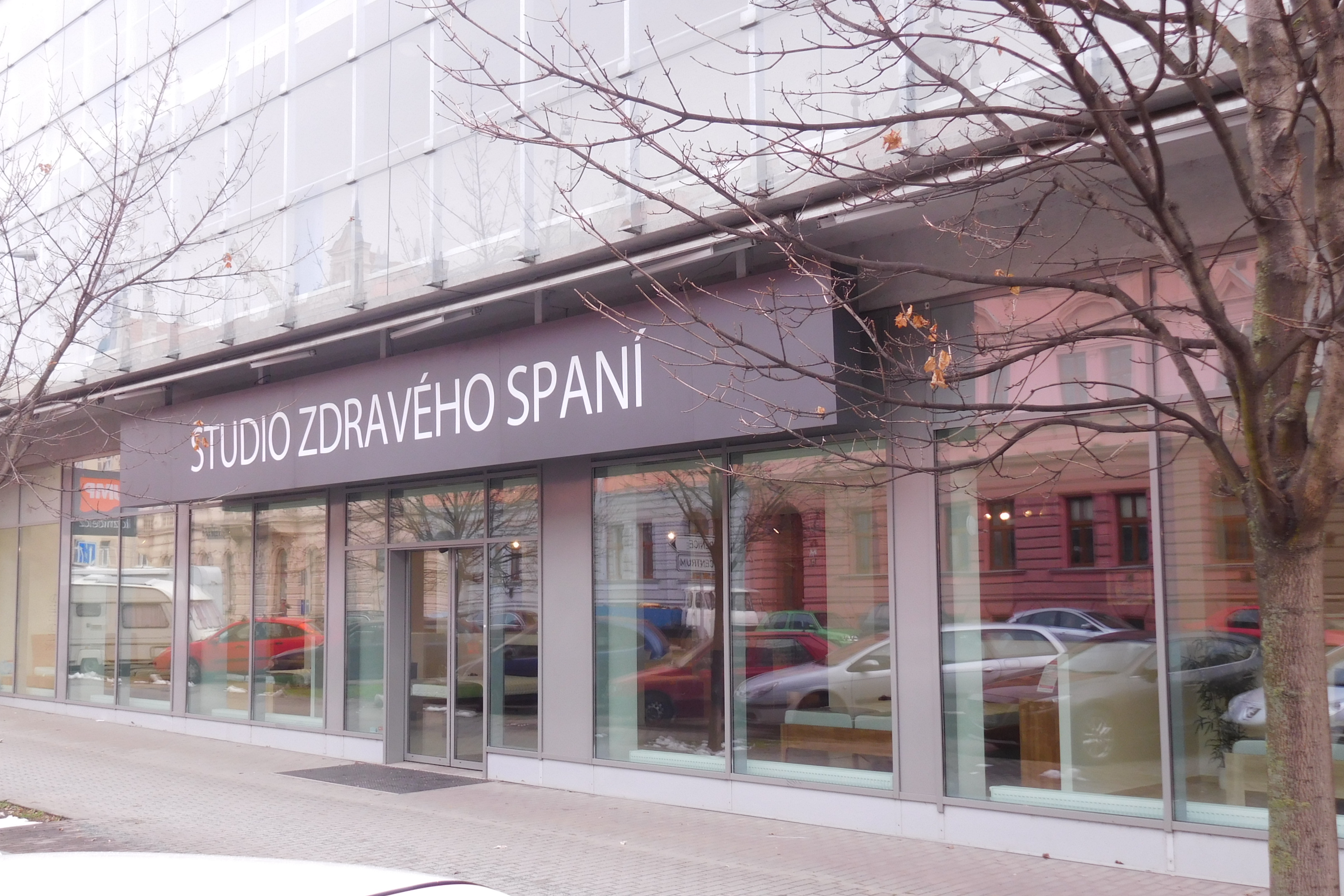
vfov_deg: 35.9
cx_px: 661
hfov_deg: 51.9
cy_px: 481
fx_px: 1381
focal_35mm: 37
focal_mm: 6.2
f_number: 3.8
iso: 125
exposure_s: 1/80
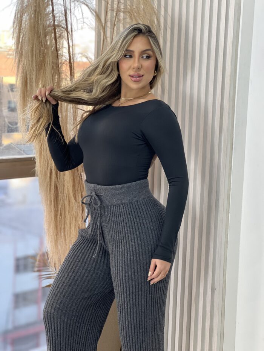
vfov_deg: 25.3
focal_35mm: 77
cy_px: 176
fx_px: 783
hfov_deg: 19.1
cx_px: 132
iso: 160
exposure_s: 1/120
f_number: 2.8
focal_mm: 9
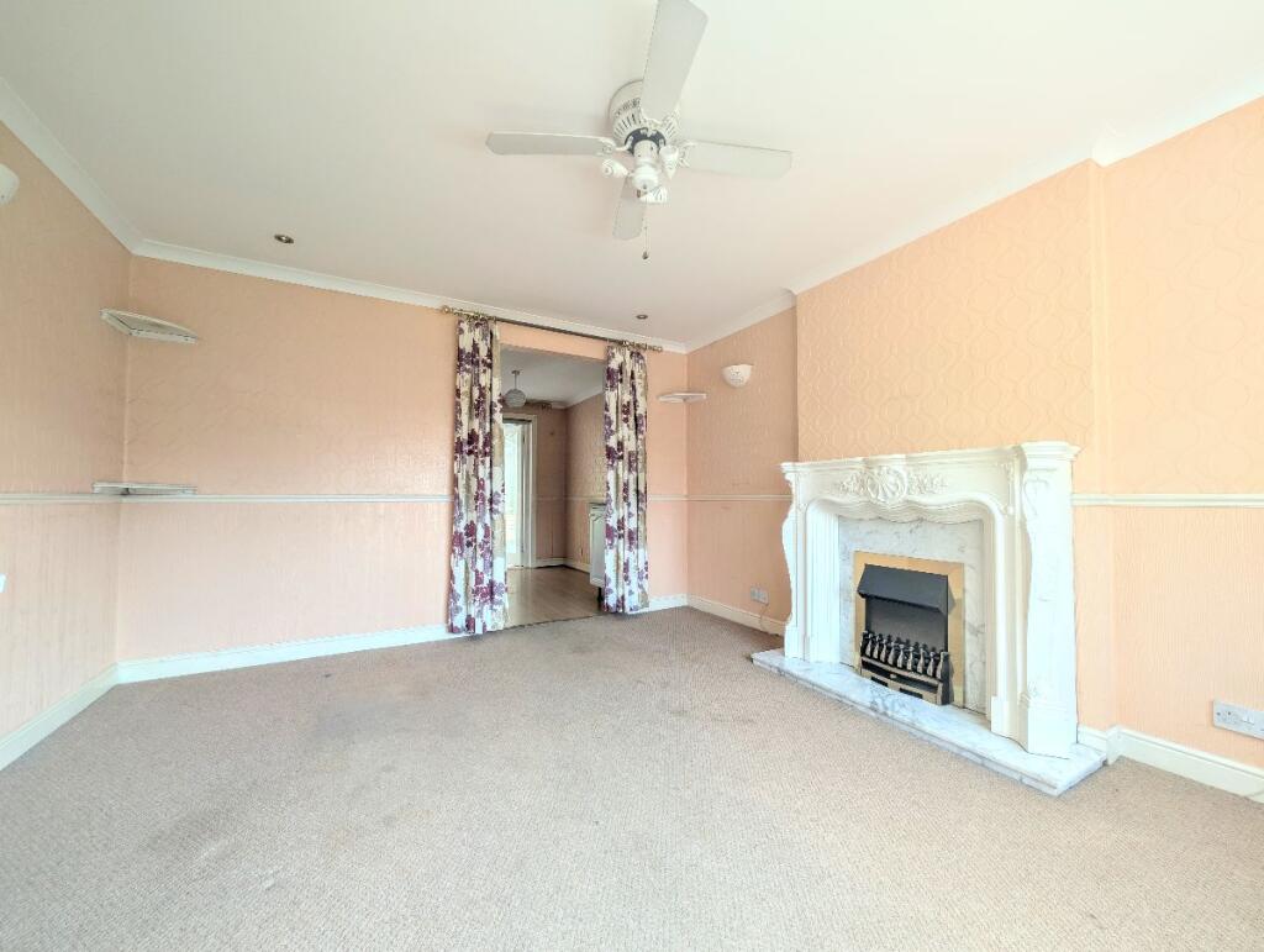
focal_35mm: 12
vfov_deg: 94.6
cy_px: 476
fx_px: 439
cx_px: 632
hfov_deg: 110.5
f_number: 1.7
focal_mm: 2.02
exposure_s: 1/108
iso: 56
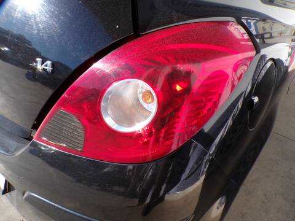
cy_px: 110
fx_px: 205
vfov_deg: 56.8
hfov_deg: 71.6
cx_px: 148
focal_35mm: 24
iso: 100
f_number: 5.8
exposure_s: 1/170
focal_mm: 4.3
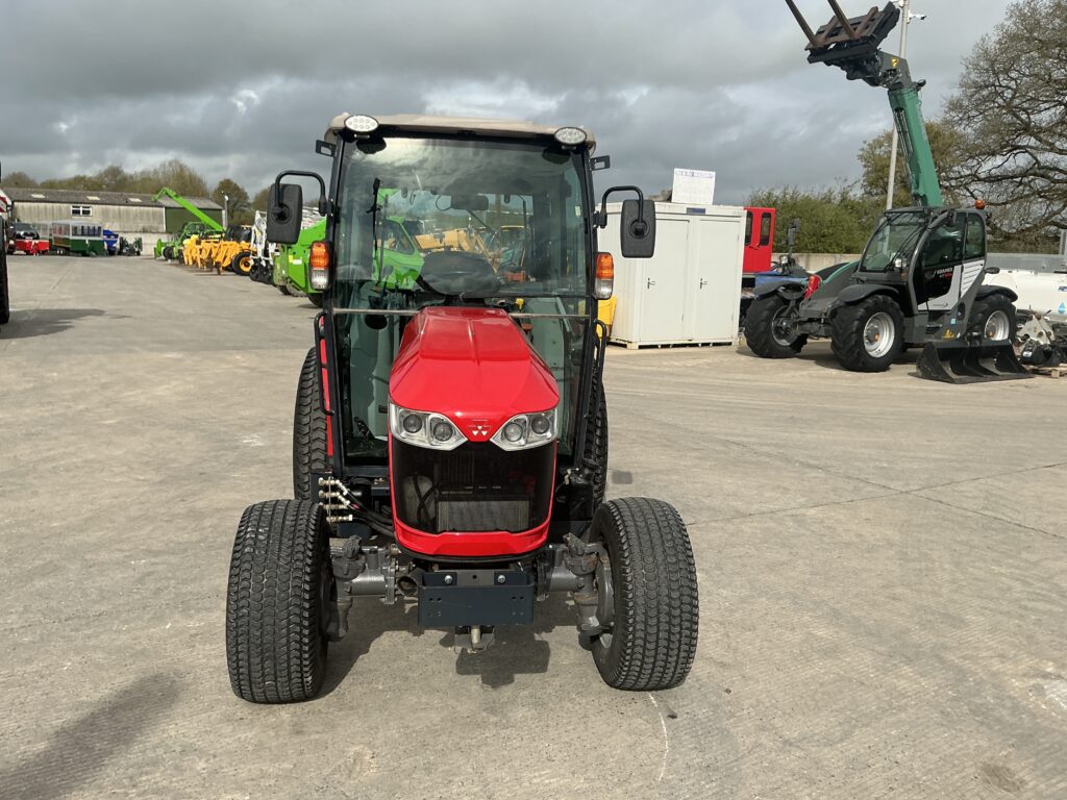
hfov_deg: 63.4
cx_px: 534
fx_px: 863
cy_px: 400
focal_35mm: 28
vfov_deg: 49.7
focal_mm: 3
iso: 25
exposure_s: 1/2320
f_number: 1.8
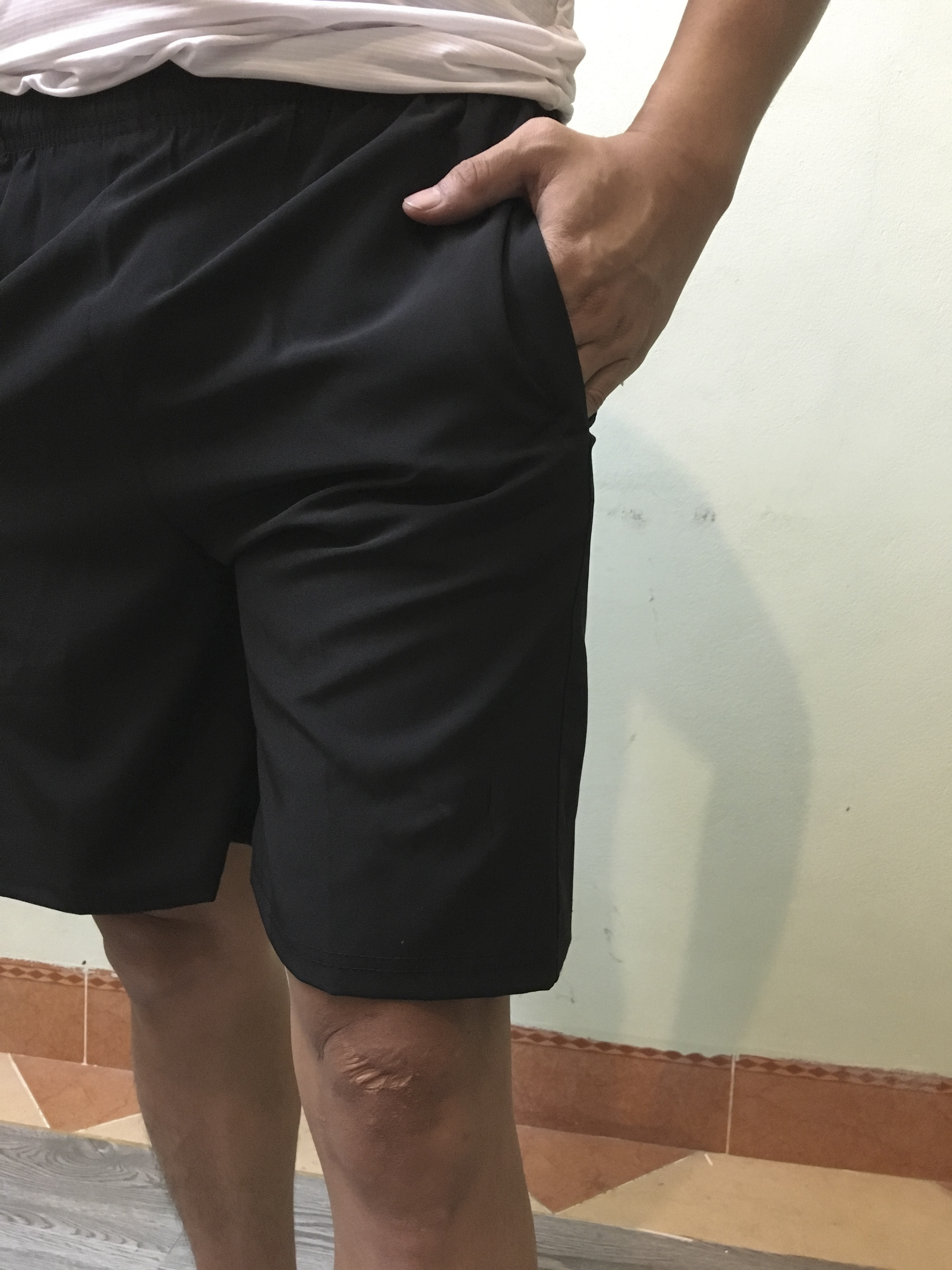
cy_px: 635
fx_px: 1063
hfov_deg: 48.2
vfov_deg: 61.7
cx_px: 476
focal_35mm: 29
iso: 250
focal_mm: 4.15
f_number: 2.2
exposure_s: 1/17
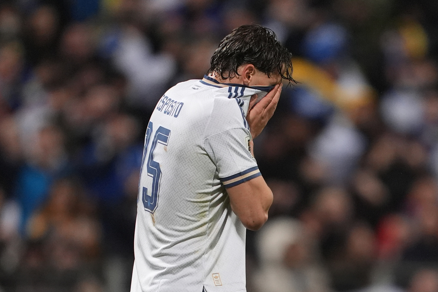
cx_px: 219
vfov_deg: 3.4
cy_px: 146
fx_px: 4865
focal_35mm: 400
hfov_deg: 5.2
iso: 2500
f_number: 2.8
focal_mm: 400
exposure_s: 1/1600
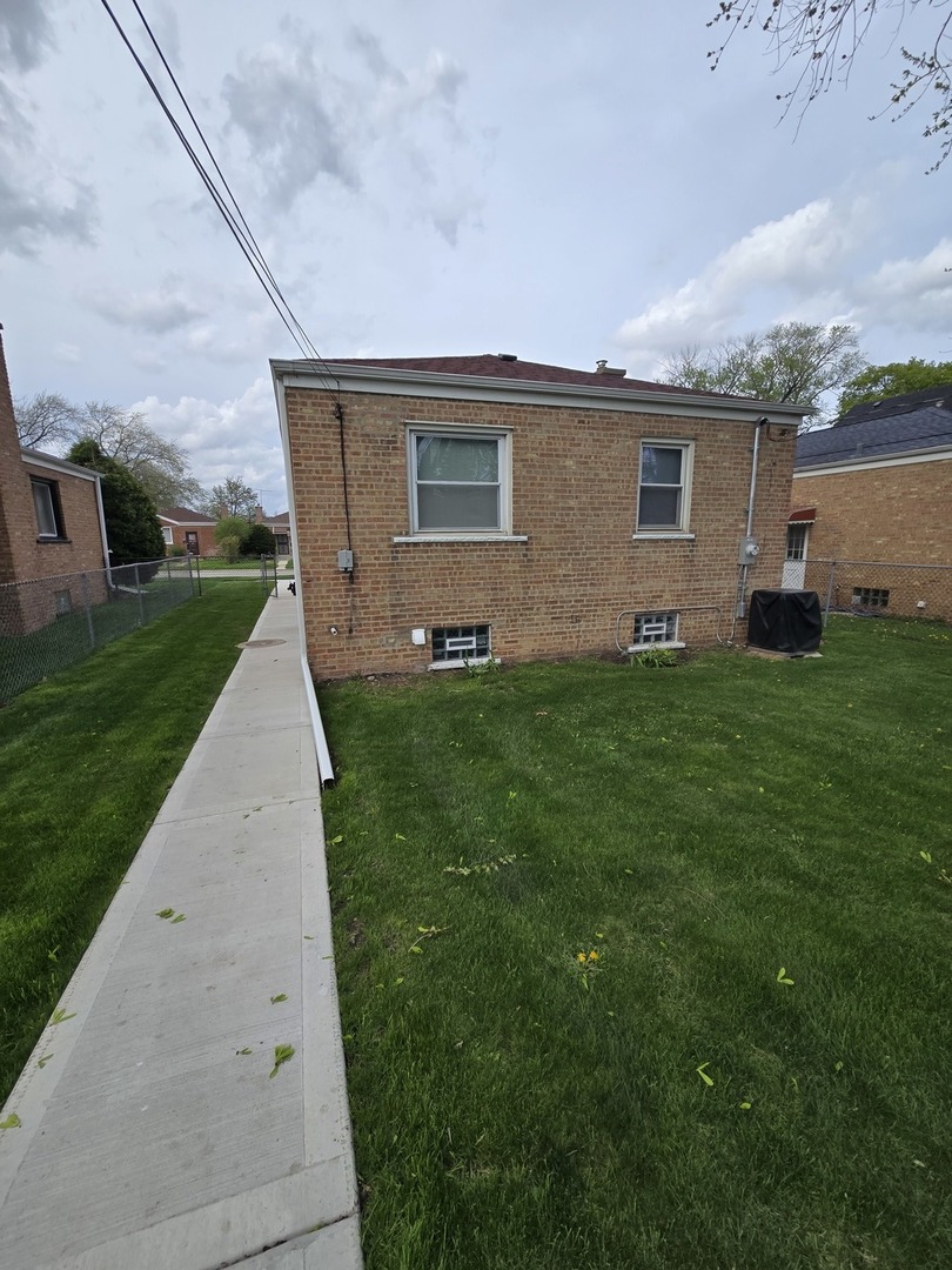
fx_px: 477
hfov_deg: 89.9
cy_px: 635
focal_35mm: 13
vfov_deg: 106.2
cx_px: 476
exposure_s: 1/2043
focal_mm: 2.2
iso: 50
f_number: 2.2
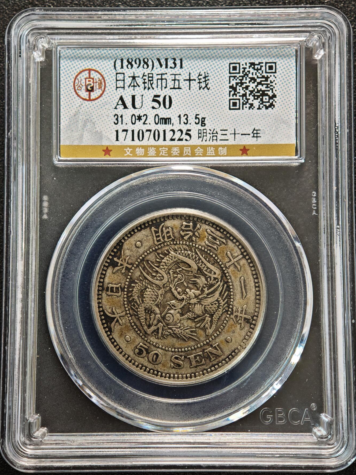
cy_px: 240
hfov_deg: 24.0
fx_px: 836
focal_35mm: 61
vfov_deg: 31.7
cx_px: 180
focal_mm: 9
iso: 400
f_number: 2
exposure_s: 1/110
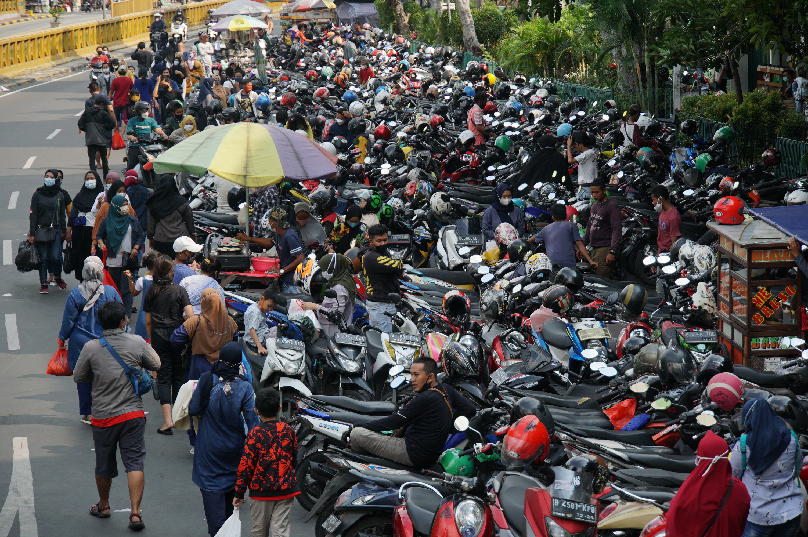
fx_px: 2590
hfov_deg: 17.7
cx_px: 404
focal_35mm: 116
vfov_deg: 11.8
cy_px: 268
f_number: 5.6
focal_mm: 77
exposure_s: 1/640
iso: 250
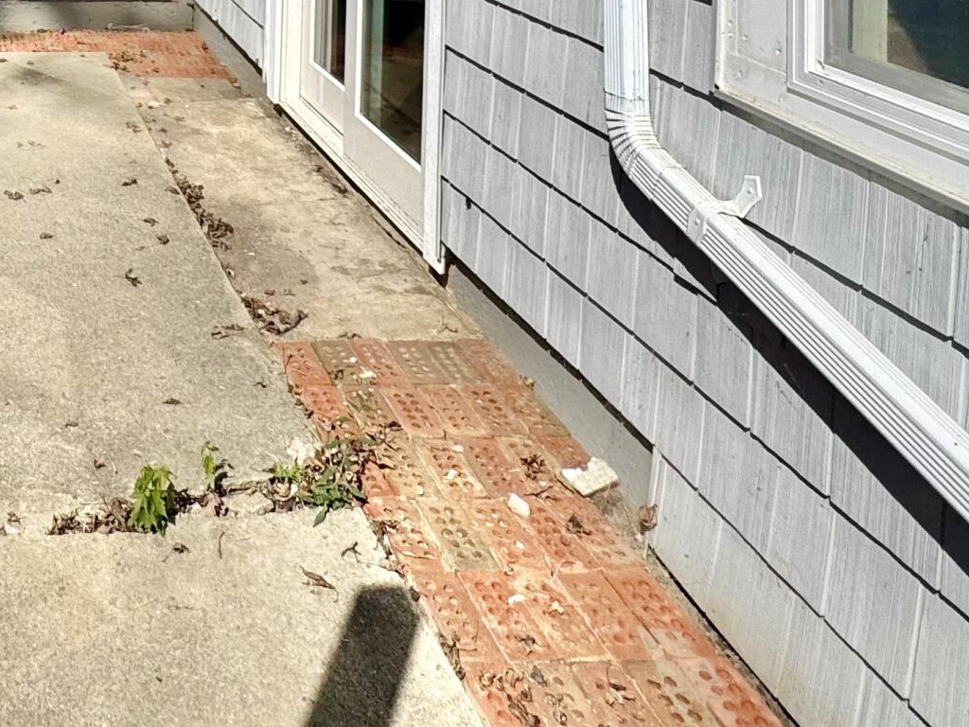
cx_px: 68
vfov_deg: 27.1
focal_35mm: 41
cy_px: -303
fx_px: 1148
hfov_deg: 41.5
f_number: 2.2
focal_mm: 2.22
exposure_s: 1/3906
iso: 40
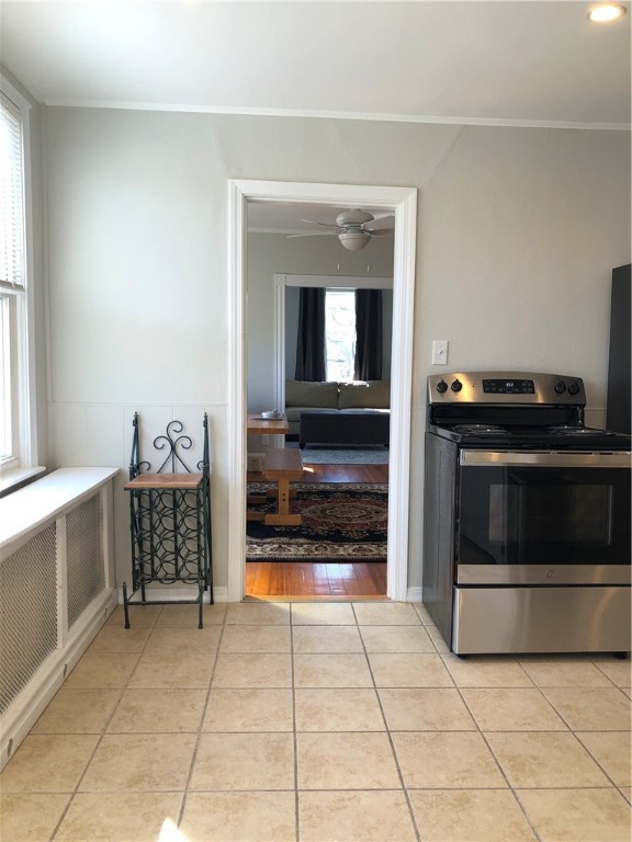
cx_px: 316
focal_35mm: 28
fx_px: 682
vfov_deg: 63.4
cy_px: 421
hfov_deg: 49.7
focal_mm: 3.99
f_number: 1.8
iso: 32
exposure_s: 1/120
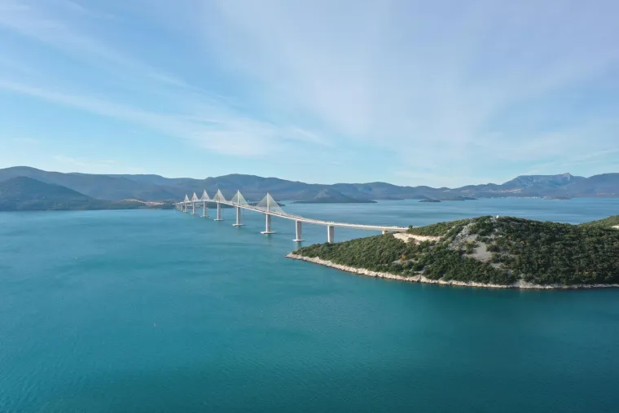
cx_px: 310
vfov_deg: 46.4
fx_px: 482
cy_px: 206
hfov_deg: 65.5
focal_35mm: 28
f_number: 5.6
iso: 100
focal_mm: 10.26
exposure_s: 1/400
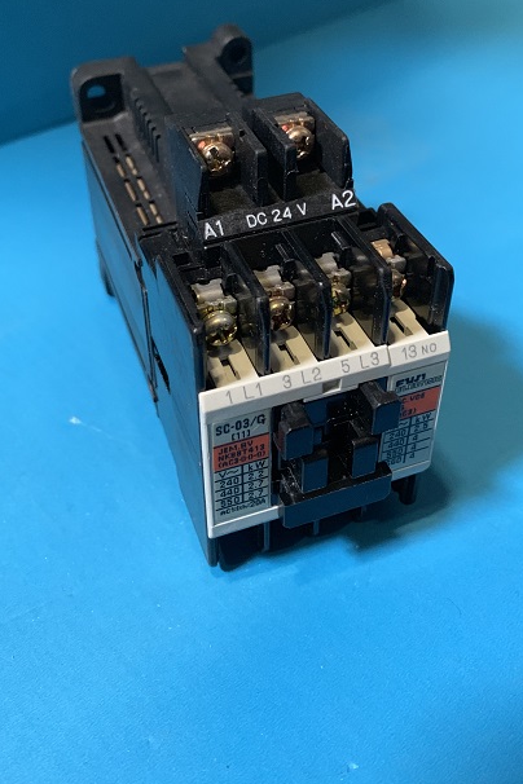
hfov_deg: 36.8
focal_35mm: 36
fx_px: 784
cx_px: 216
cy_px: 279
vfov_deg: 52.4
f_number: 1.8
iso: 400
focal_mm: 4.25
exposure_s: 1/32
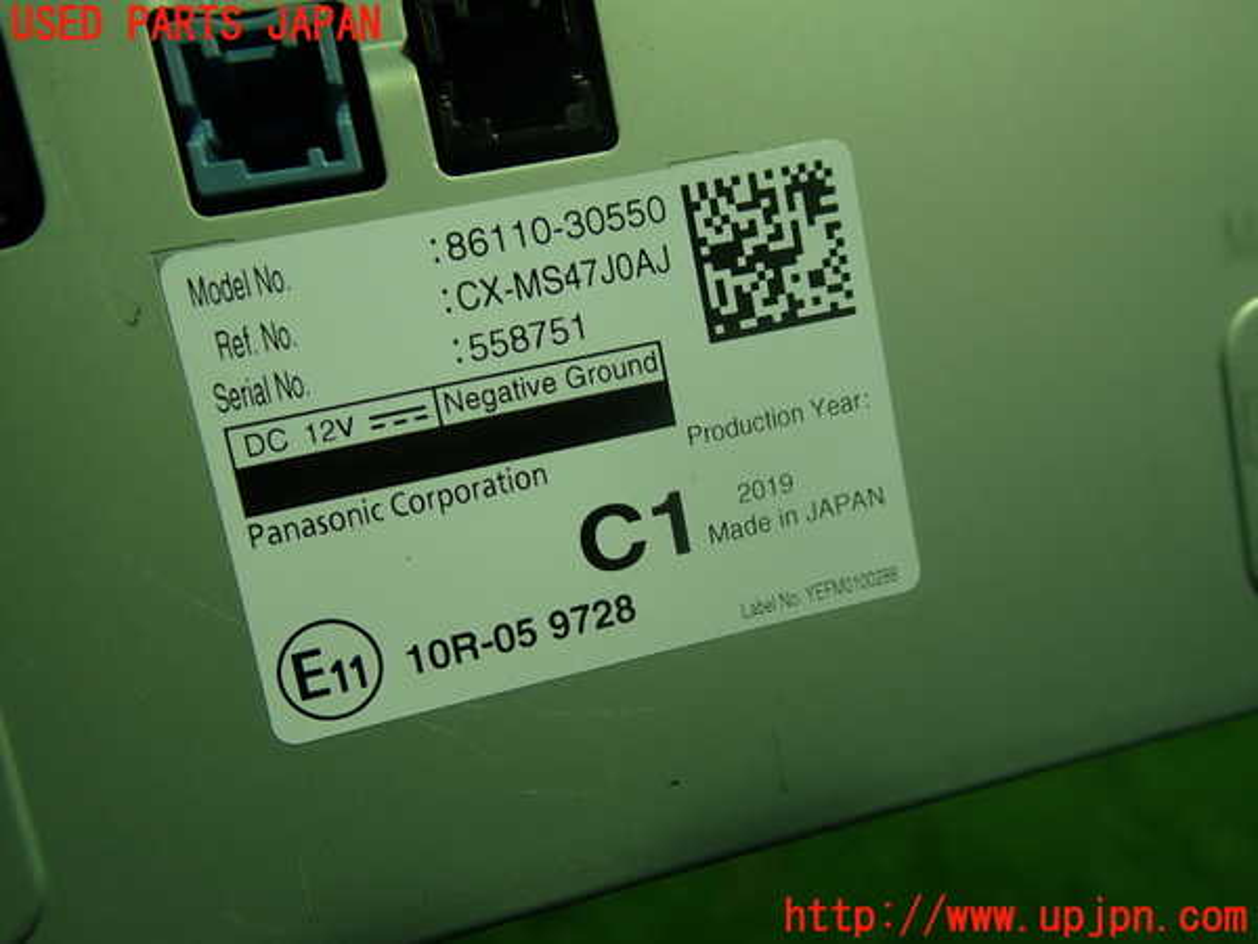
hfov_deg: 60.0
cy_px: 472
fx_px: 1090
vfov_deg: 46.8
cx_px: 629
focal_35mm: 30
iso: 125
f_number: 2.3
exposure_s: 1/60
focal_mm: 5.4
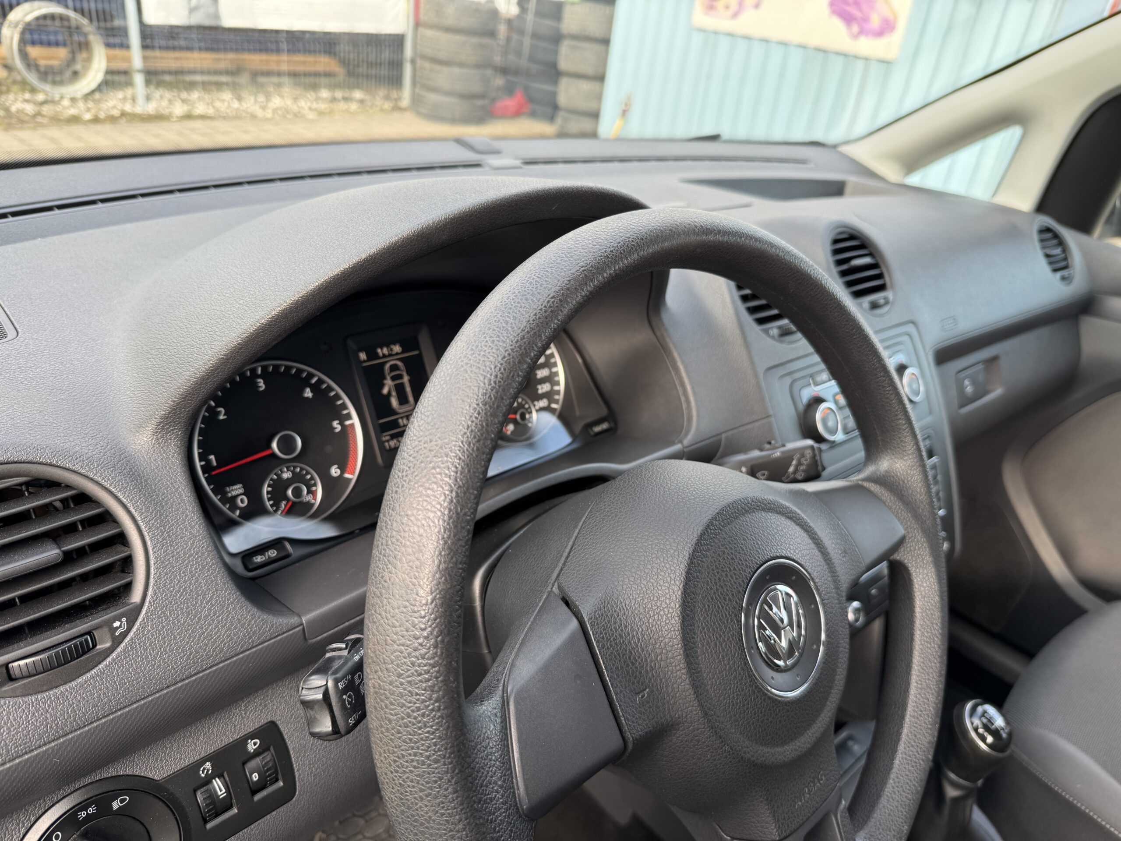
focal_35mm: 24
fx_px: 777
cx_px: 560
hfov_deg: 71.6
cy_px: 420
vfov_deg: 56.8
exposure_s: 1/232
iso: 64
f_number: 1.78
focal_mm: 6.76
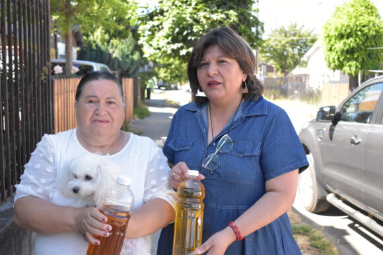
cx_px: 174
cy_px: 139
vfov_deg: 31.2
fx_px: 458
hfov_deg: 45.4
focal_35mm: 43
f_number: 5.6
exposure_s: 1/2000
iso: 3200
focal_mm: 26
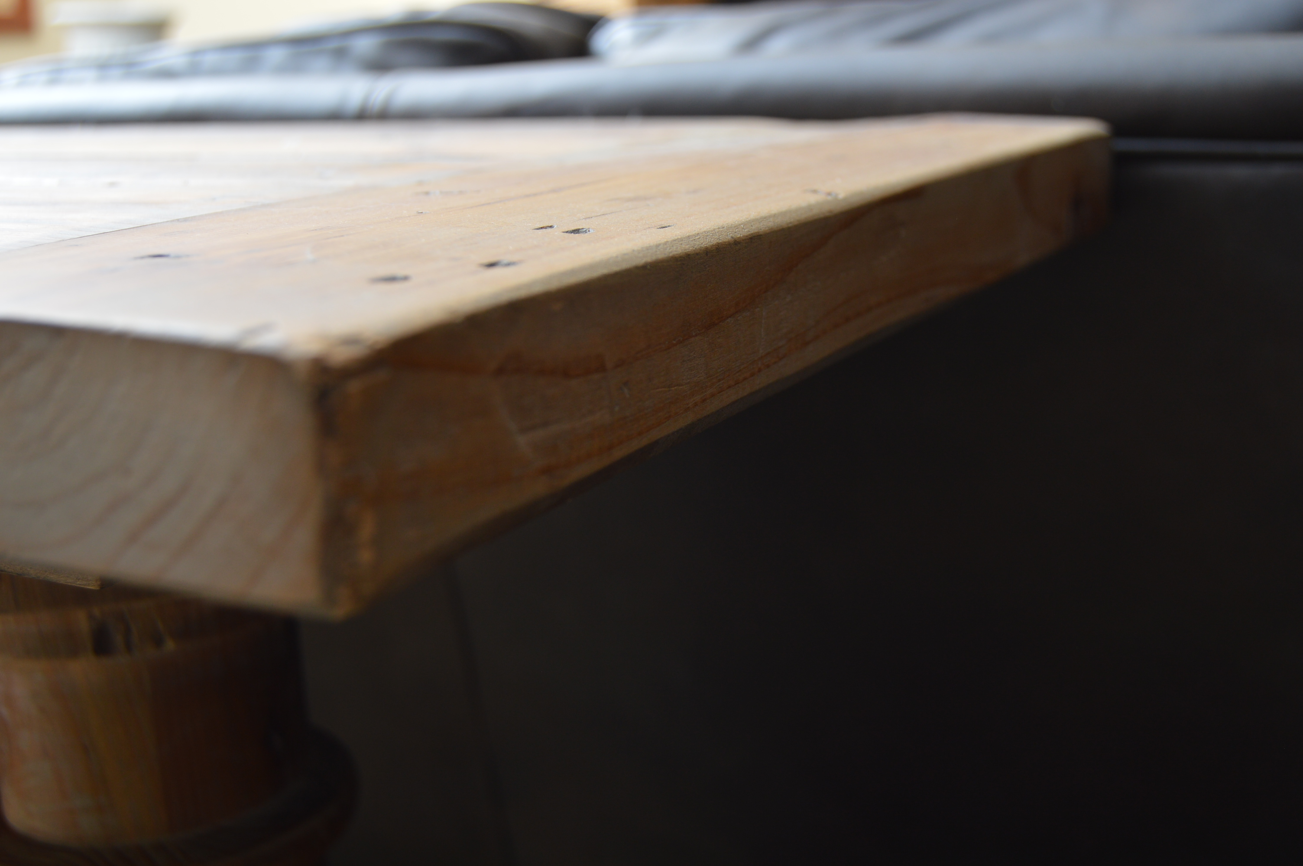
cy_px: 433
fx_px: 1627
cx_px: 652
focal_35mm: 45
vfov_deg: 29.8
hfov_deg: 43.6
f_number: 4.2
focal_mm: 30
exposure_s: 1/160
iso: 200
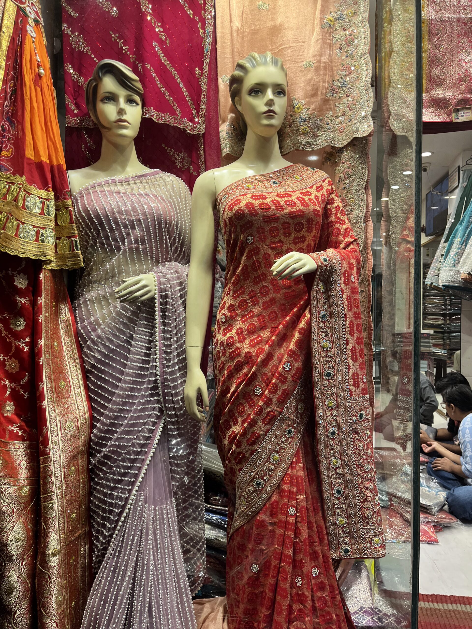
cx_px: 236
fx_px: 473
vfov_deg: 67.3
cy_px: 314
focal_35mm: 26
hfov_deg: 53.1
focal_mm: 5.1
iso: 80
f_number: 1.6
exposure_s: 1/100
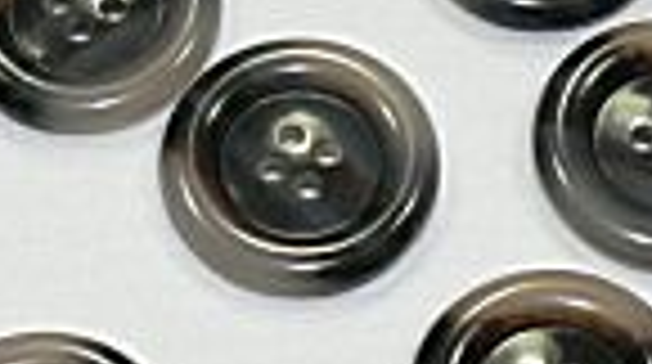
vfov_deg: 7.6
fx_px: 2727
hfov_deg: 13.6
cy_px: 333
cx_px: 216
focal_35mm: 158
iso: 100
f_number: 4
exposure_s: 1/50
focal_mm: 7.4
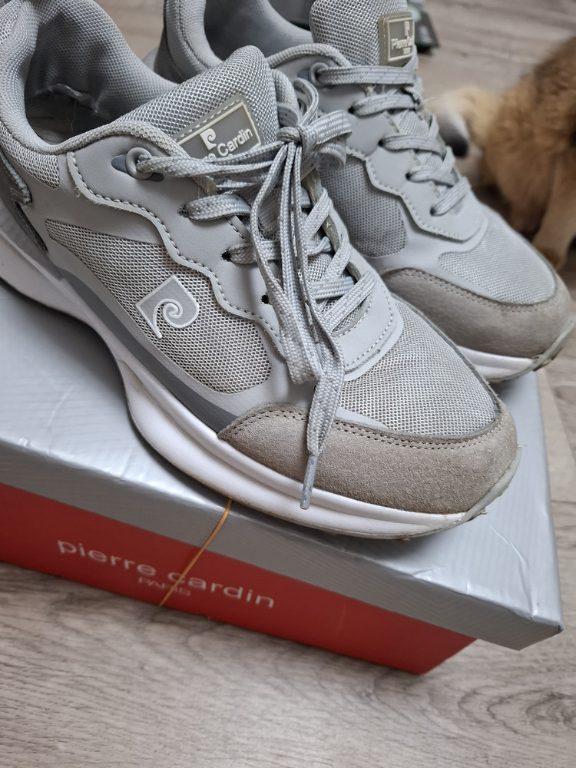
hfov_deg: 58.9
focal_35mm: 23
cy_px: 384
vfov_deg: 73.9
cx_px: 288
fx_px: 510
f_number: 1.8
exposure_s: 1/33
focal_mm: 5.54
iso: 400
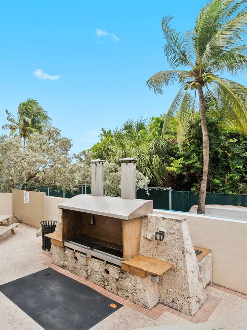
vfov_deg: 76.4
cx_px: 34
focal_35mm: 22
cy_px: 167
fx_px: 209
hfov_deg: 54.8
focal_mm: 10
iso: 200
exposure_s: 1/160
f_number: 8
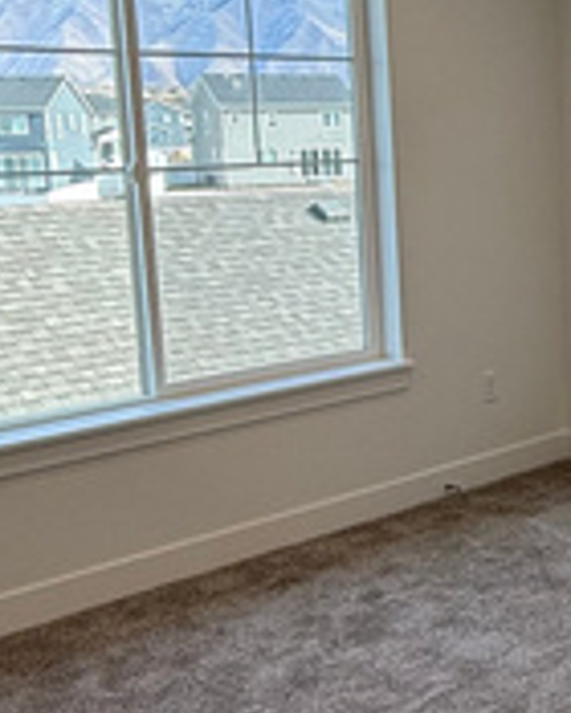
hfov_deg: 23.8
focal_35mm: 60
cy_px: 359
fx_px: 1267
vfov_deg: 31.5
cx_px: 624
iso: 64
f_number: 2.2
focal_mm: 2.22
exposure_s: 1/180
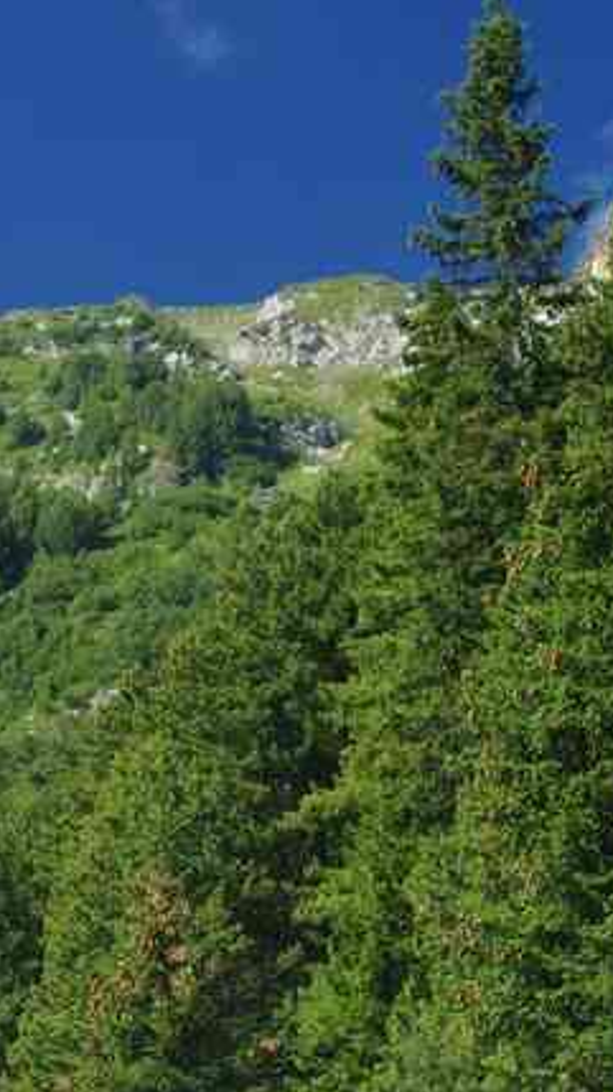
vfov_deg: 19.5
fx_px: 3037
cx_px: 66
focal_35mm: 105
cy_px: 1187
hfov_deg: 11.5
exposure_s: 1/60
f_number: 10
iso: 200
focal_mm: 29.4
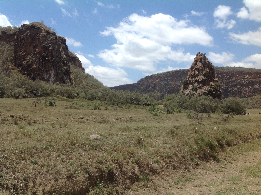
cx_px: 130
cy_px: 98
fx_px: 264
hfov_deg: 52.7
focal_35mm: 35
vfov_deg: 40.6
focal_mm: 4.28
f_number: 2.4
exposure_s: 1/2519
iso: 50
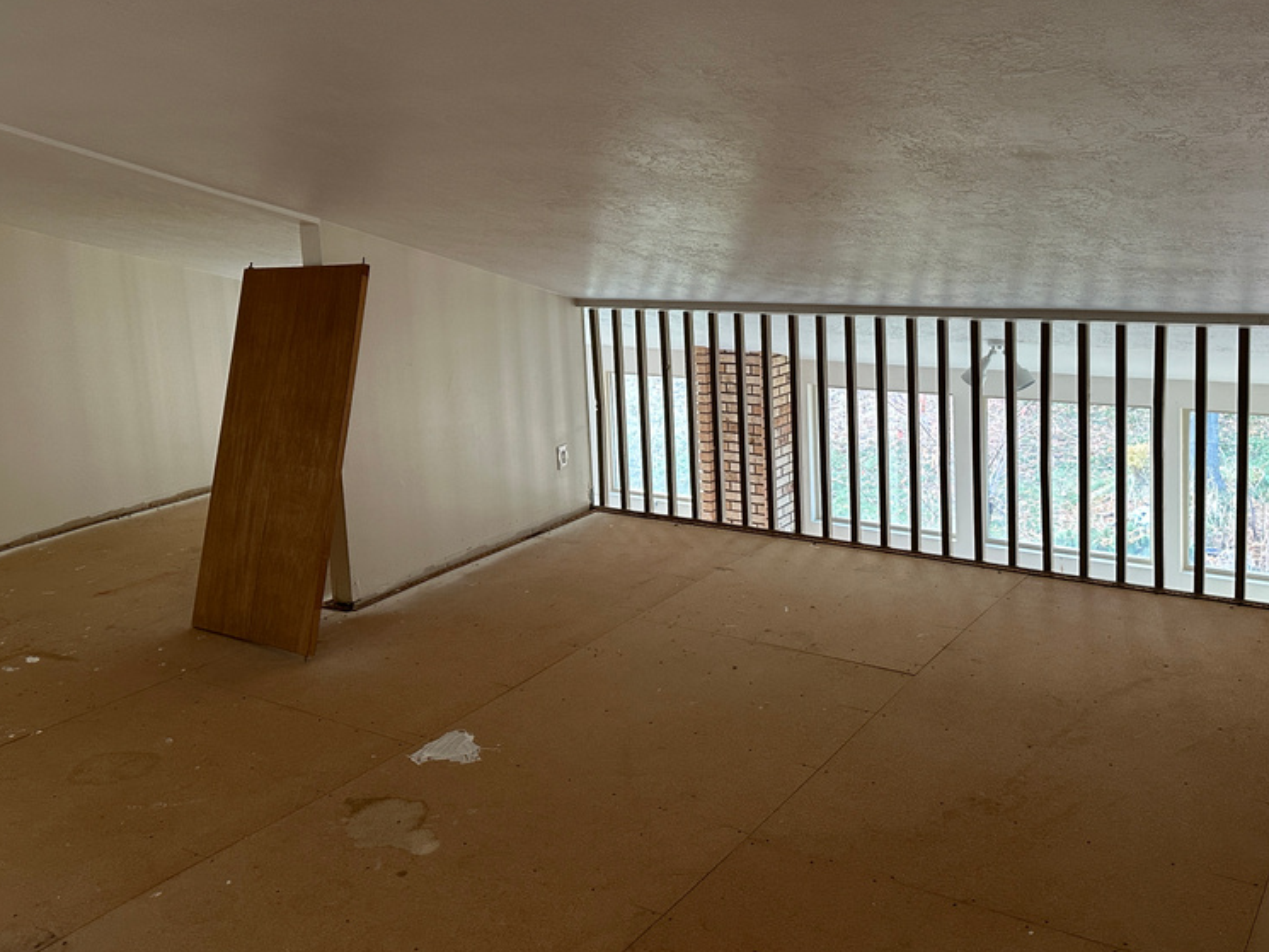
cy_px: 342
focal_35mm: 33
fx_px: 1210
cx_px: 698
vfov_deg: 42.5
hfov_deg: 55.2
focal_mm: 6.86
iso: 250
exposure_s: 1/60
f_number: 1.78
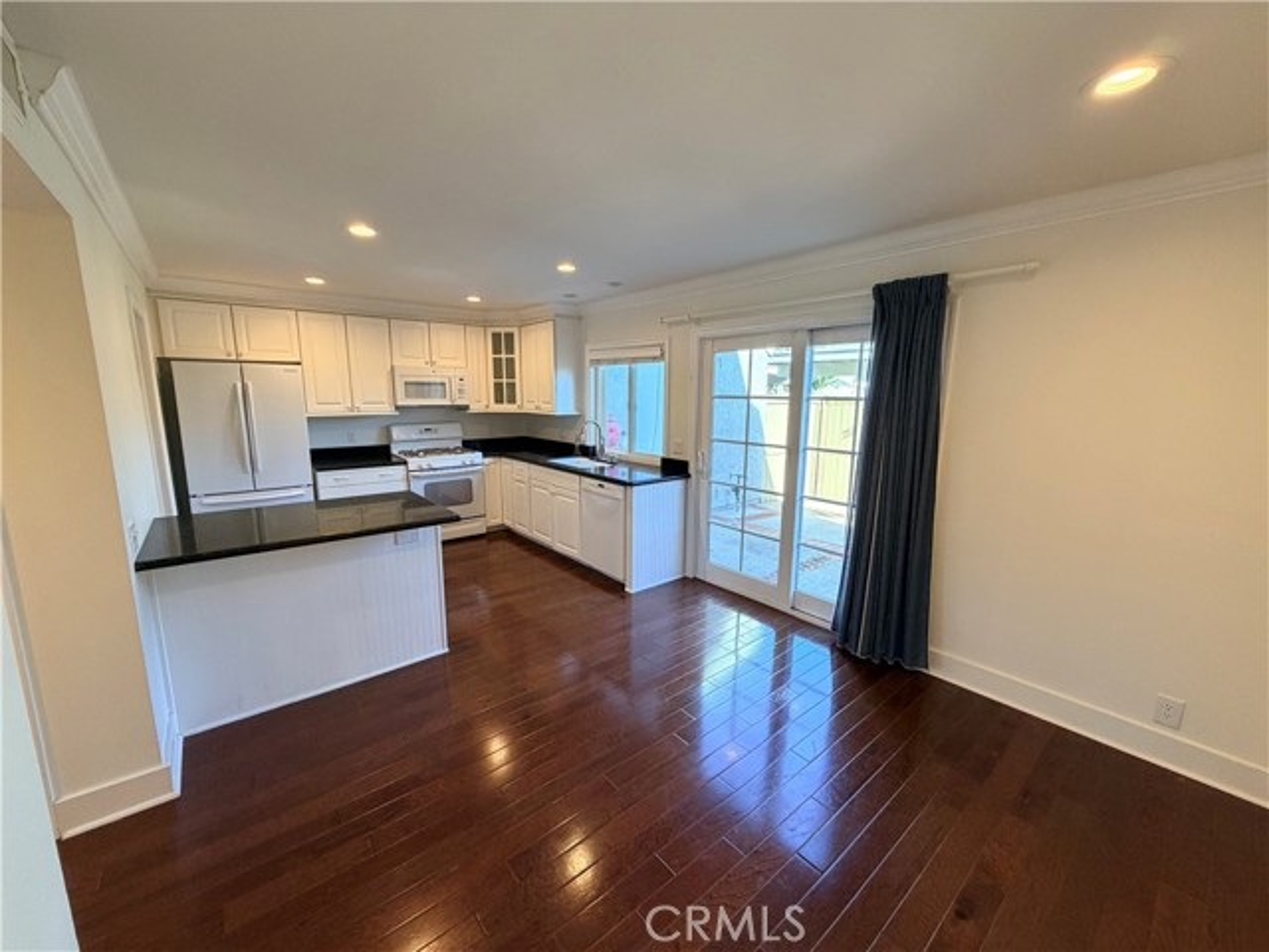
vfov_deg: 85.7
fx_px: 513
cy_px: 476
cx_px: 634
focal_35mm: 14
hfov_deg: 102.1
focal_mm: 2.22
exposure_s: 1/120
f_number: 2.2
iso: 250
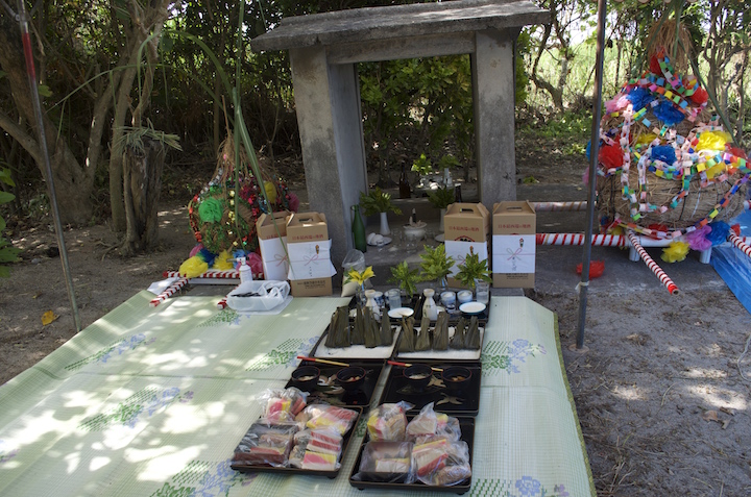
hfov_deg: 67.5
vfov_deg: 47.7
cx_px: 376
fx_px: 562
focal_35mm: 27
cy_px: 248
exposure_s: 1/160
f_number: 6.3
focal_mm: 18
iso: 200
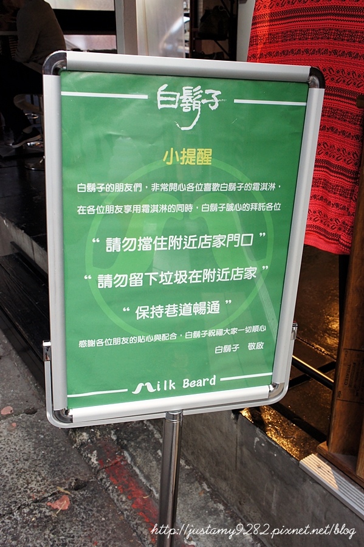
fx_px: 524
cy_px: 274
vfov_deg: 55.1
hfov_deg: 38.3
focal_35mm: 34
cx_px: 182
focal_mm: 23
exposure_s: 1/40
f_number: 7.1
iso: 800
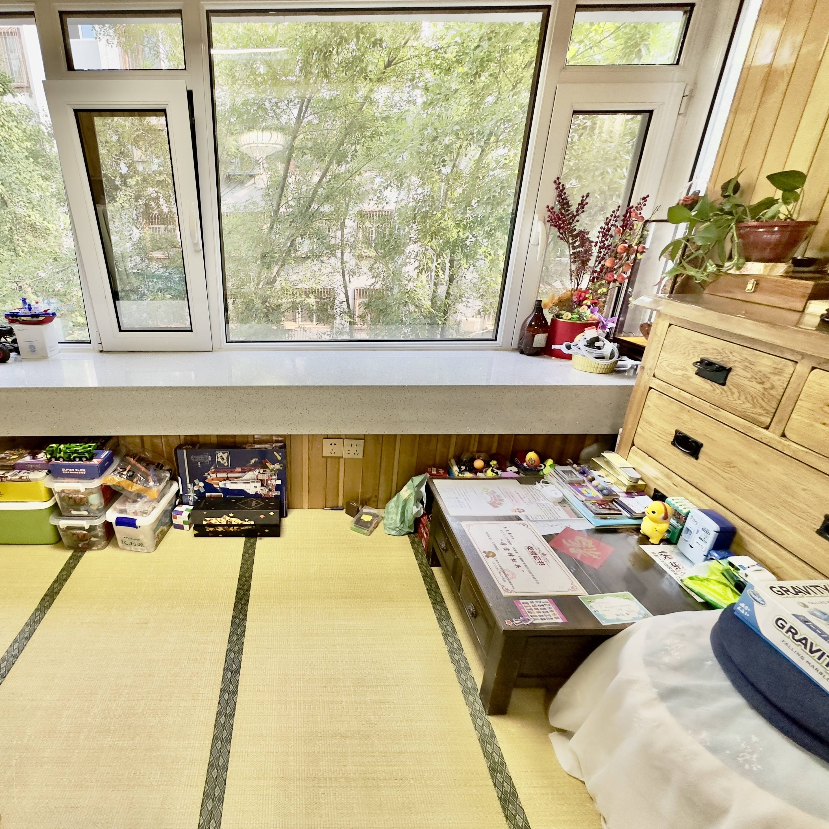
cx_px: 296
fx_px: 461
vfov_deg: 84.0
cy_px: 412
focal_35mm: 17
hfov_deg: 81.9
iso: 160
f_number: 2.2
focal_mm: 2.22
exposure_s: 1/99
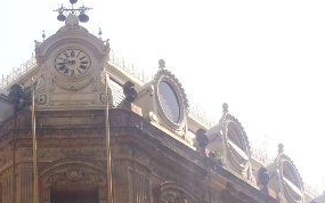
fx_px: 779
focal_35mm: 88
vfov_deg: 14.3
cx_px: 103
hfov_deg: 23.4
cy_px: 249
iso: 100
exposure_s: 1/160
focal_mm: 6.1
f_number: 5.6
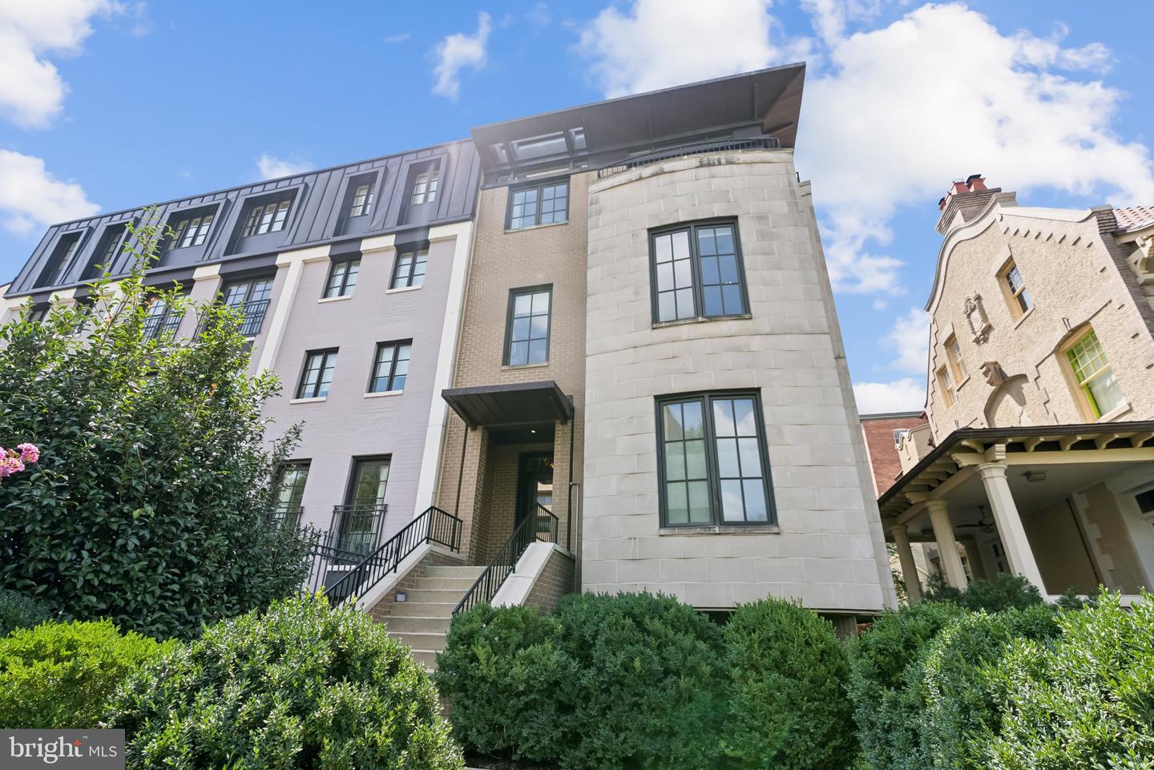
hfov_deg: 96.7
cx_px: 577
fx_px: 513
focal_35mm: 16
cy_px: 385
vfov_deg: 73.8
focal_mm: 16
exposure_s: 1/250
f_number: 4.5
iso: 80
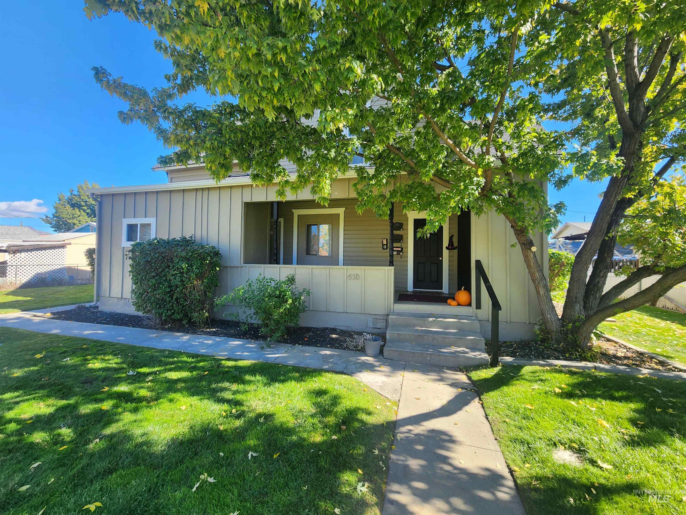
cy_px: 258
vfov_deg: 89.9
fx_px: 258
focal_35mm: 13
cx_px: 343
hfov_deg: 106.2
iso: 50
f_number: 2.2
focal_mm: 2.2
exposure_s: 1/433
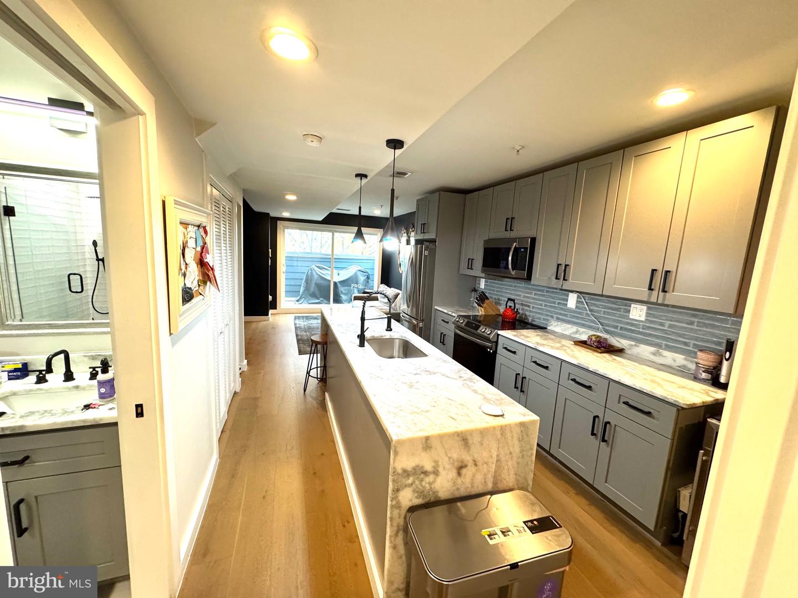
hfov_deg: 102.1
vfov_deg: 85.7
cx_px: 399
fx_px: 323
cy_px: 299
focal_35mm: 14
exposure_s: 1/120
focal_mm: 2.22
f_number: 2.2
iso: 320
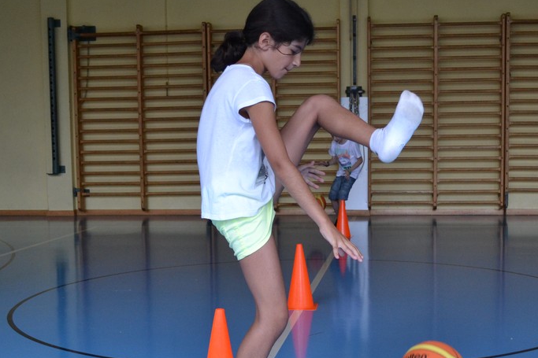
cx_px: 301
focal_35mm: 54
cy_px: 226
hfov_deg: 36.8
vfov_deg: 25.0
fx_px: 807
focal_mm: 24
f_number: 4
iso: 1250
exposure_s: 1/500
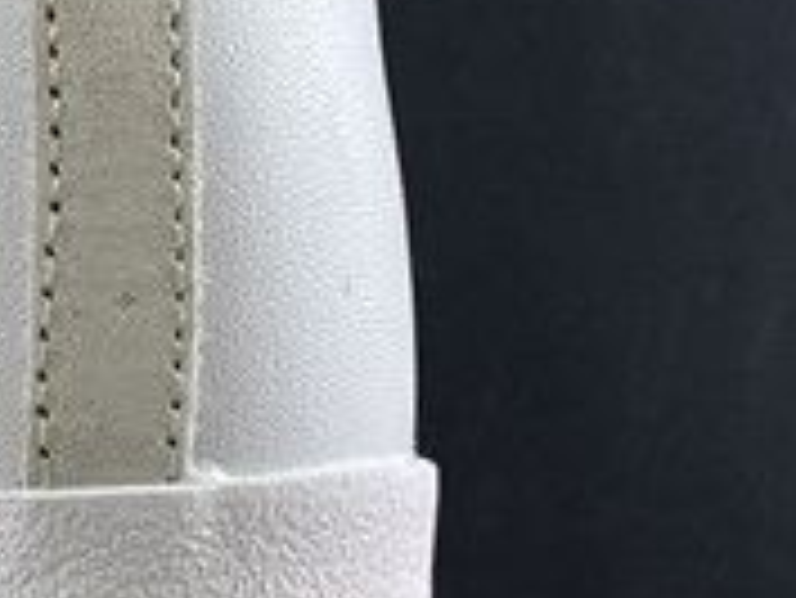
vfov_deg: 10.0
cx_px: -765
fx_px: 3383
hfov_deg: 12.0
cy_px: 683
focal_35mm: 147
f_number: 1.8
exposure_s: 1/100
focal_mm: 4.25
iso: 80
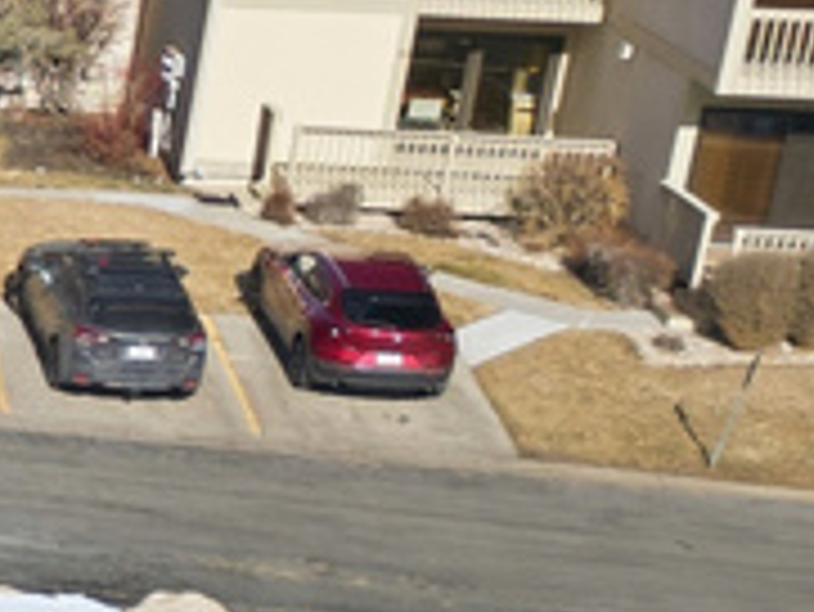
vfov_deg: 10.9
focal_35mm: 136
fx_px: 3200
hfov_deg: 10.9
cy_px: 518
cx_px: -1453
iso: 200
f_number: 1.7
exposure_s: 1/2000
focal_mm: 6.7
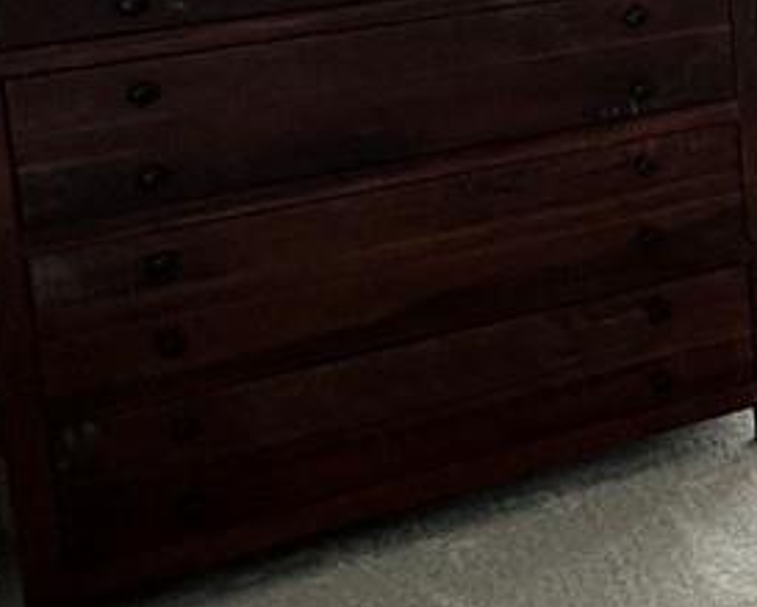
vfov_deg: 17.9
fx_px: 1794
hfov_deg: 17.3
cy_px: -202
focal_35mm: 80
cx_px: 1514
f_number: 2.2
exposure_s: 1/120
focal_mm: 2.22
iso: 64
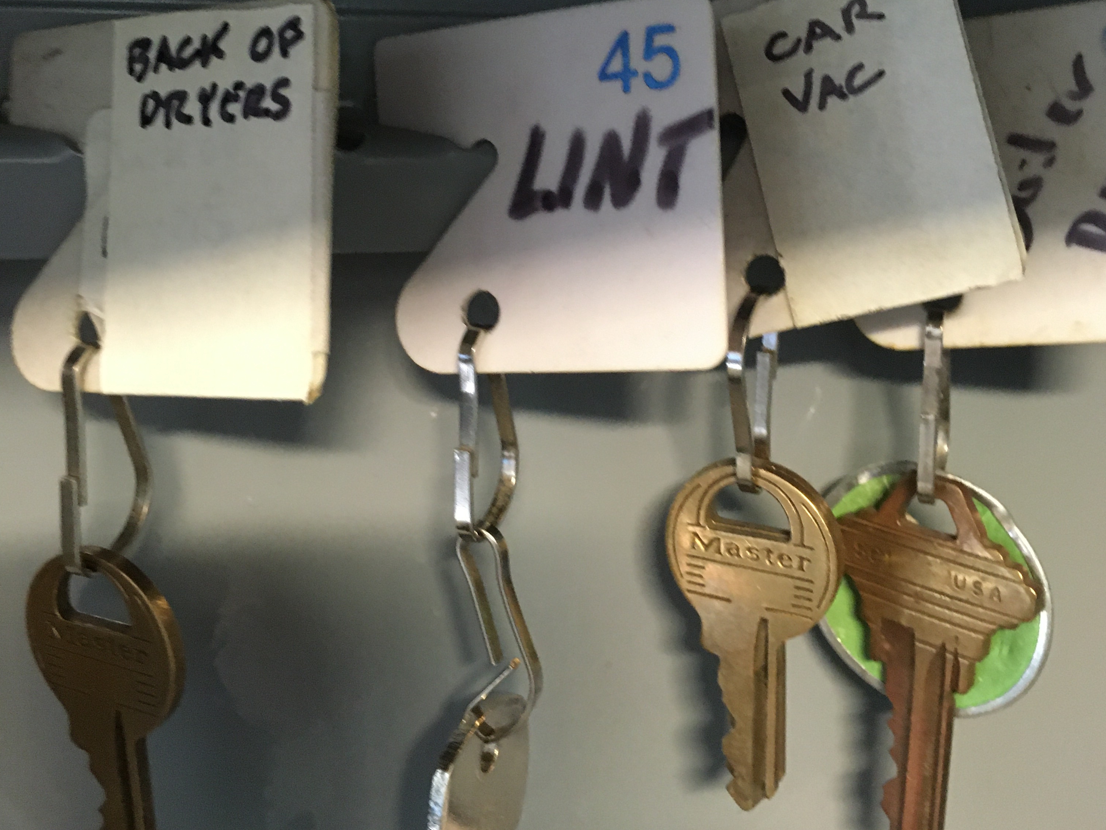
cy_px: 222
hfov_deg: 47.9
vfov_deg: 36.1
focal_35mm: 39
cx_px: 555
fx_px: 1246
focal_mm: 4.15
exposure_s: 1/15
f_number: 2.2
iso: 200
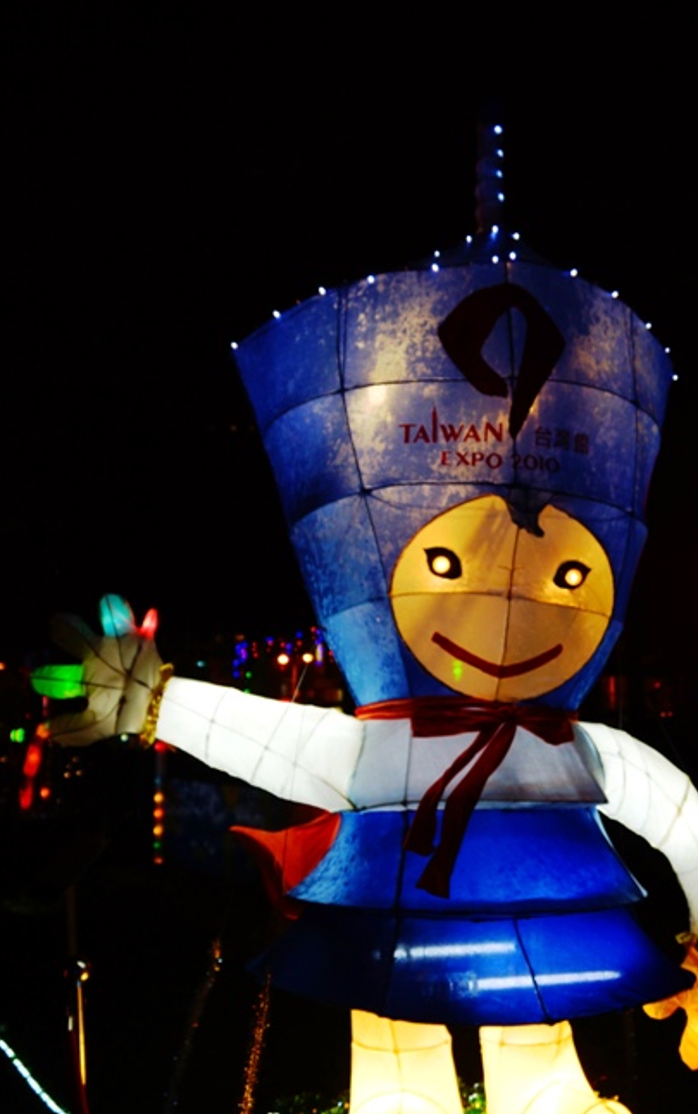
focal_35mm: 34
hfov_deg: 37.2
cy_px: 606
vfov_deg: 56.6
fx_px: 1034
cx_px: 405
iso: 200
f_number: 2.8
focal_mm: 20
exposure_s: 1/50
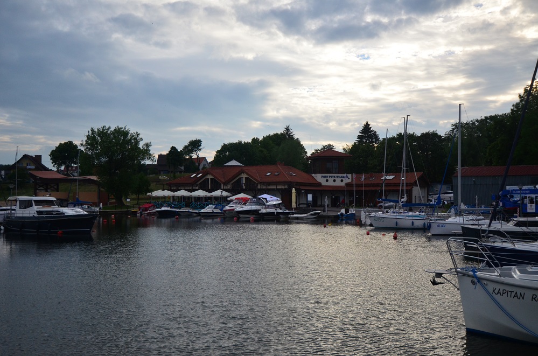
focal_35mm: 36
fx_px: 537
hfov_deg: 53.2
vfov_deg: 36.7
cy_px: 178
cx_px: 269
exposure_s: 1/4000
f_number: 4
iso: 640
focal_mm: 24
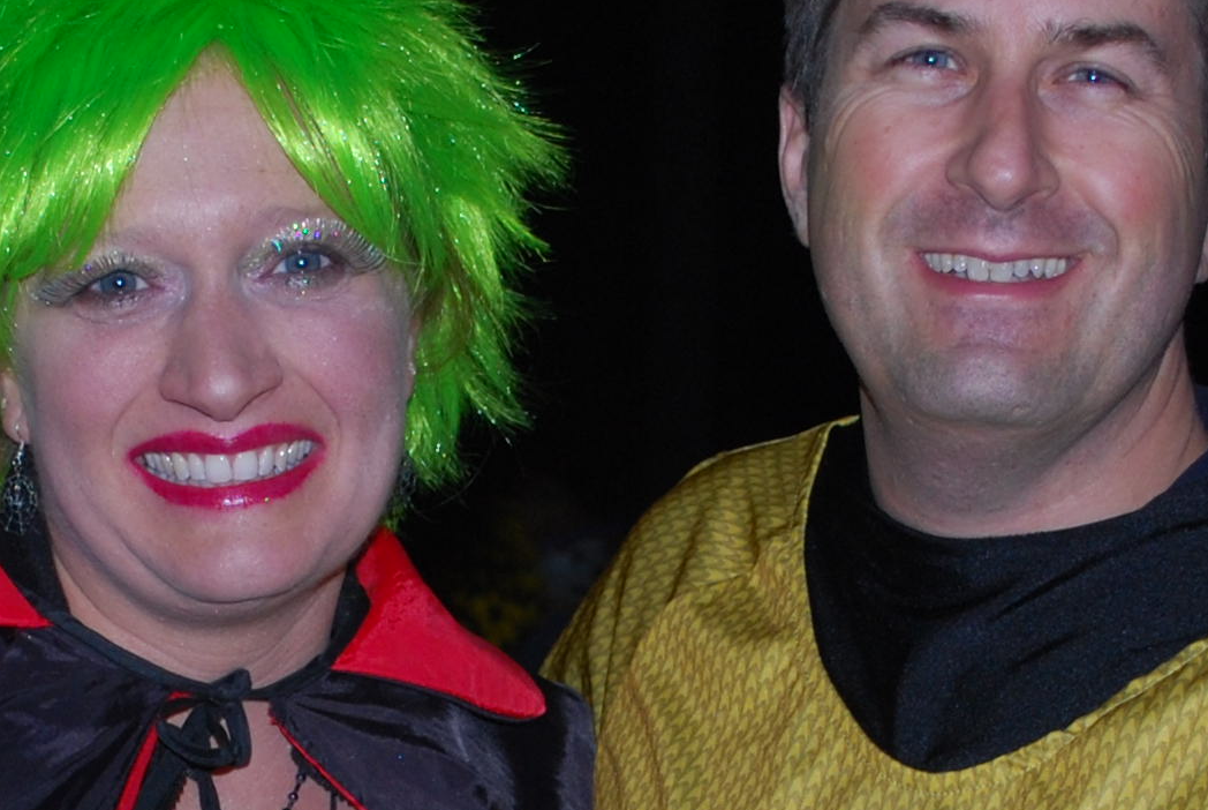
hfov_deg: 15.4
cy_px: 938
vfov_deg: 10.2
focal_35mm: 133
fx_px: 4469
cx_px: 478
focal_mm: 24
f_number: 4.2
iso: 200
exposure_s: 1/60
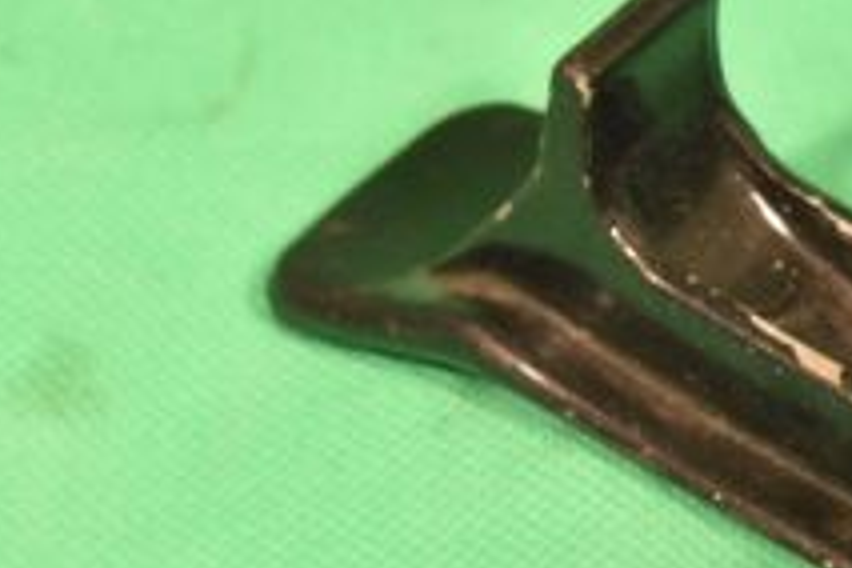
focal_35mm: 232
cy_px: 444
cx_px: 1072
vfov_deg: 5.9
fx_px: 5500
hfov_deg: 8.7
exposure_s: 1/100
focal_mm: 55
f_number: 11
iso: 2500
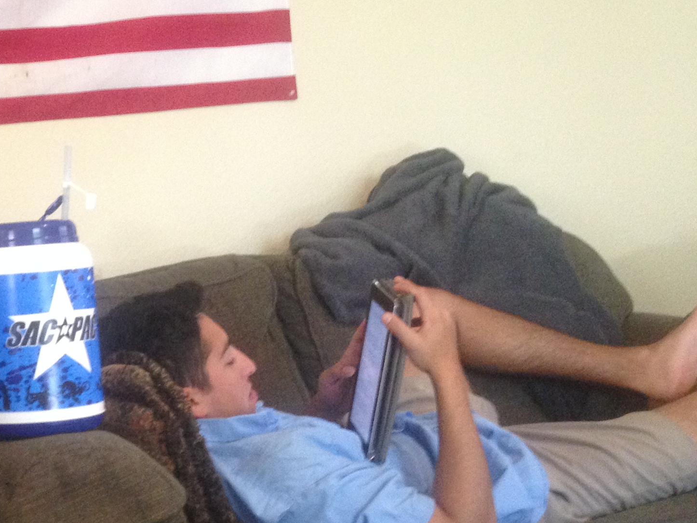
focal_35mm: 79
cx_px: -81
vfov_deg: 18.6
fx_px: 1591
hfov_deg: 23.1
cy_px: 374
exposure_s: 1/20
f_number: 2.4
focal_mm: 4.28
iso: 250
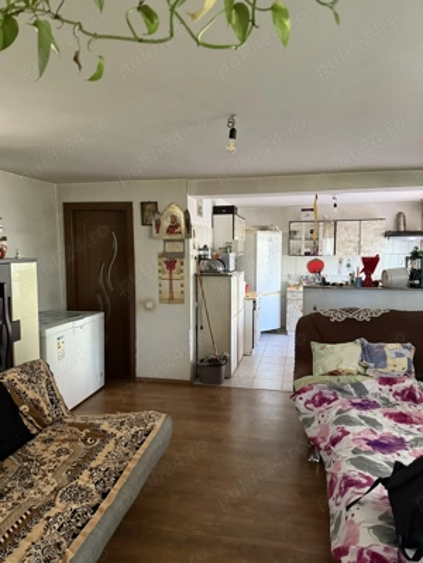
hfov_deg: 56.8
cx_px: 212
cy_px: 282
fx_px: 391
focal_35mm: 24
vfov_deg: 71.6
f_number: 1.78
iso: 800
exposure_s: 1/60
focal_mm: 6.76
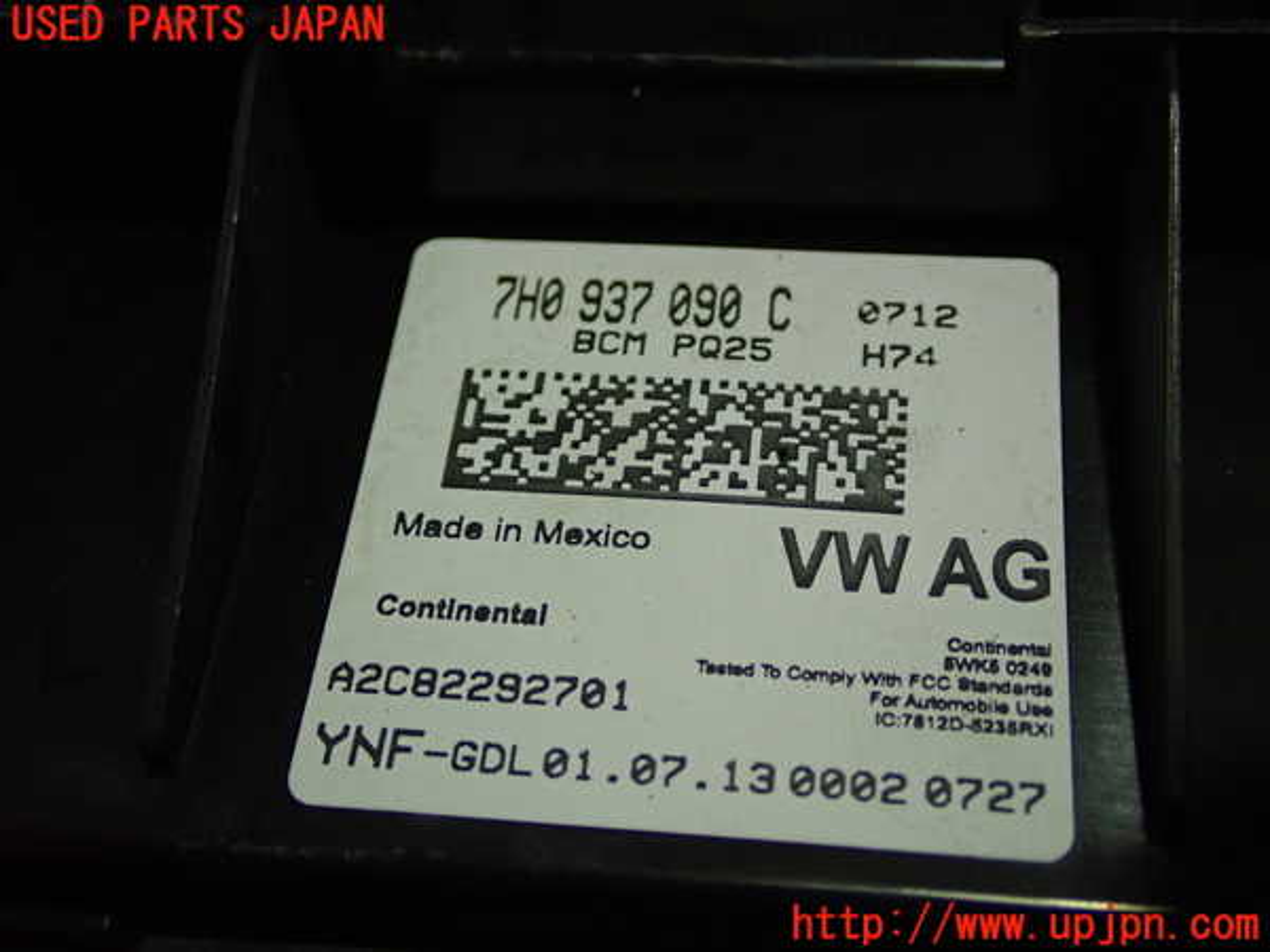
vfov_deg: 30.9
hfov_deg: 40.4
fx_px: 1724
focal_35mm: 47
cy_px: 476
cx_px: 635
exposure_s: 1/50
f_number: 3.1
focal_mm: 8.4
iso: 500
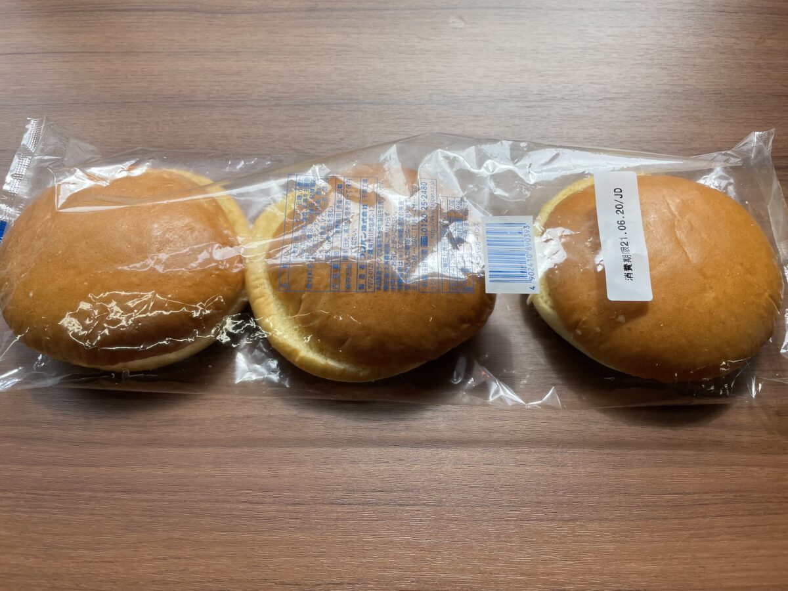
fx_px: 592
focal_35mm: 26
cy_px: 296
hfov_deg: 67.3
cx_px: 394
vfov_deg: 53.1
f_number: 1.6
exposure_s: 1/875
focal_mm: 4.2
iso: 32
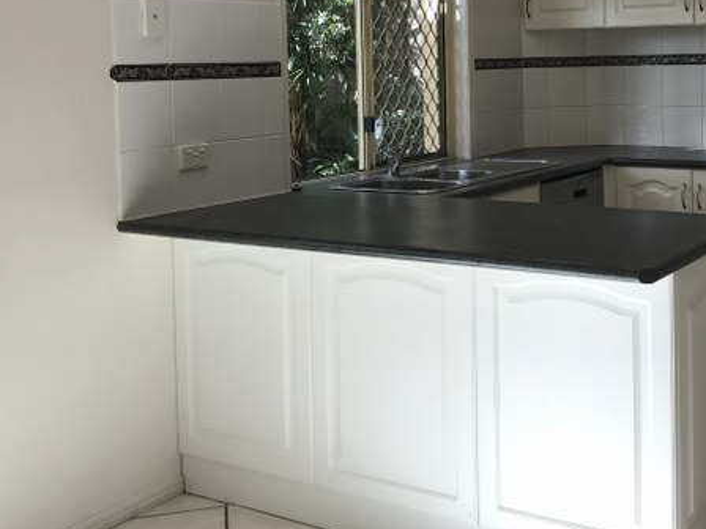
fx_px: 1020
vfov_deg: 28.5
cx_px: 517
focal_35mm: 50
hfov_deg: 37.4
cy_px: 112
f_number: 1.8
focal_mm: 3.99
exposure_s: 1/121
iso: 20
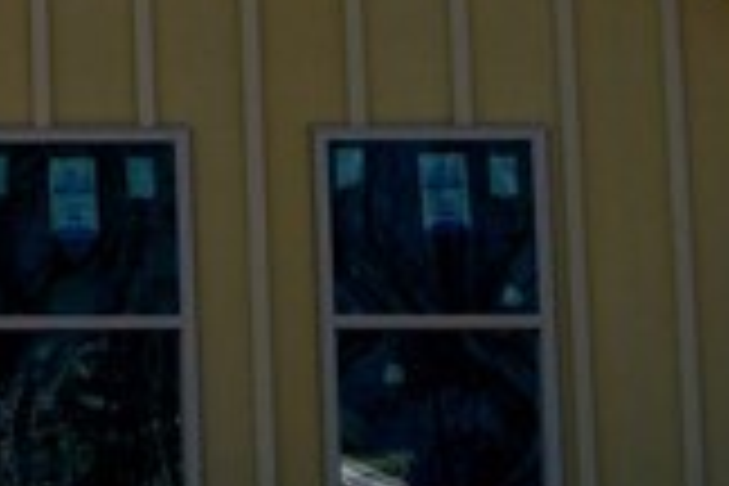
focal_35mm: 241
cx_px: -882
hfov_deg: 8.0
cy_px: -448
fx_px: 4880
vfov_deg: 5.6
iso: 100
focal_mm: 24
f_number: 9
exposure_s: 1/320
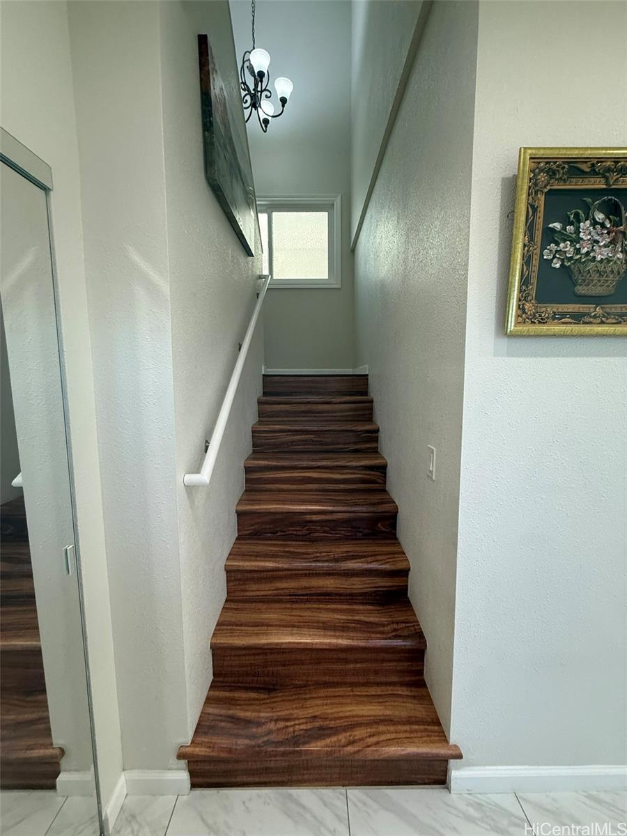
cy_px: 418
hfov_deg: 85.7
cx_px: 314
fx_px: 338
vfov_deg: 102.1
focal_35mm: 14
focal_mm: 2.22
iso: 250
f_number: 2.2
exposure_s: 1/120
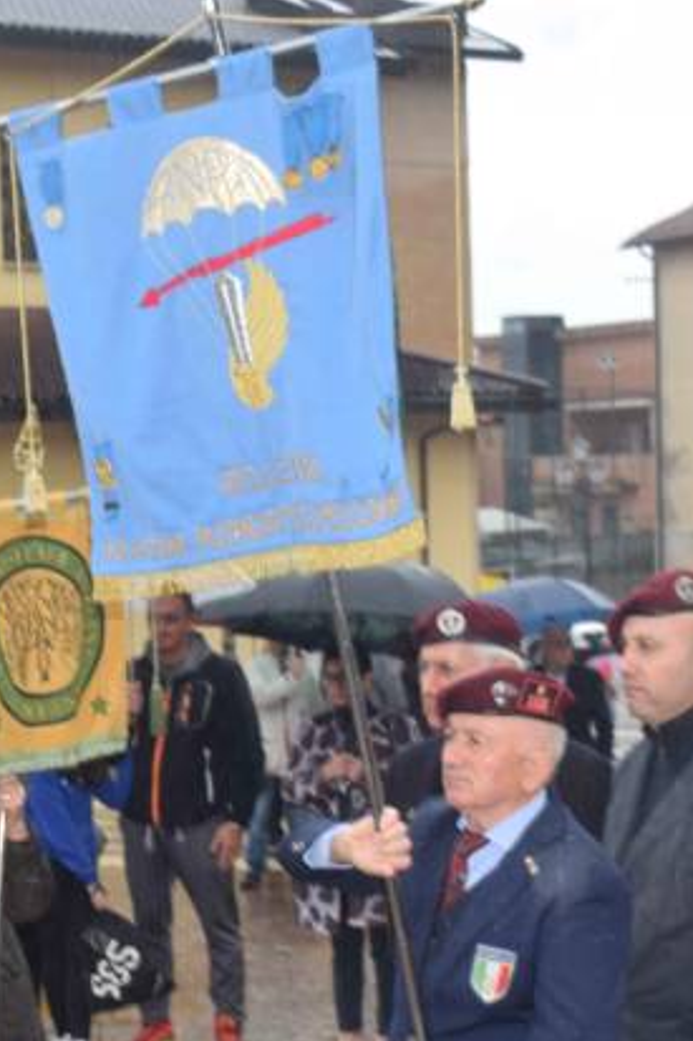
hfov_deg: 13.3
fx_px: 2923
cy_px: 761
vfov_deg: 20.1
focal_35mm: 101
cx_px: 10
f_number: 5.6
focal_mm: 29
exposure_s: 1/125
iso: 400
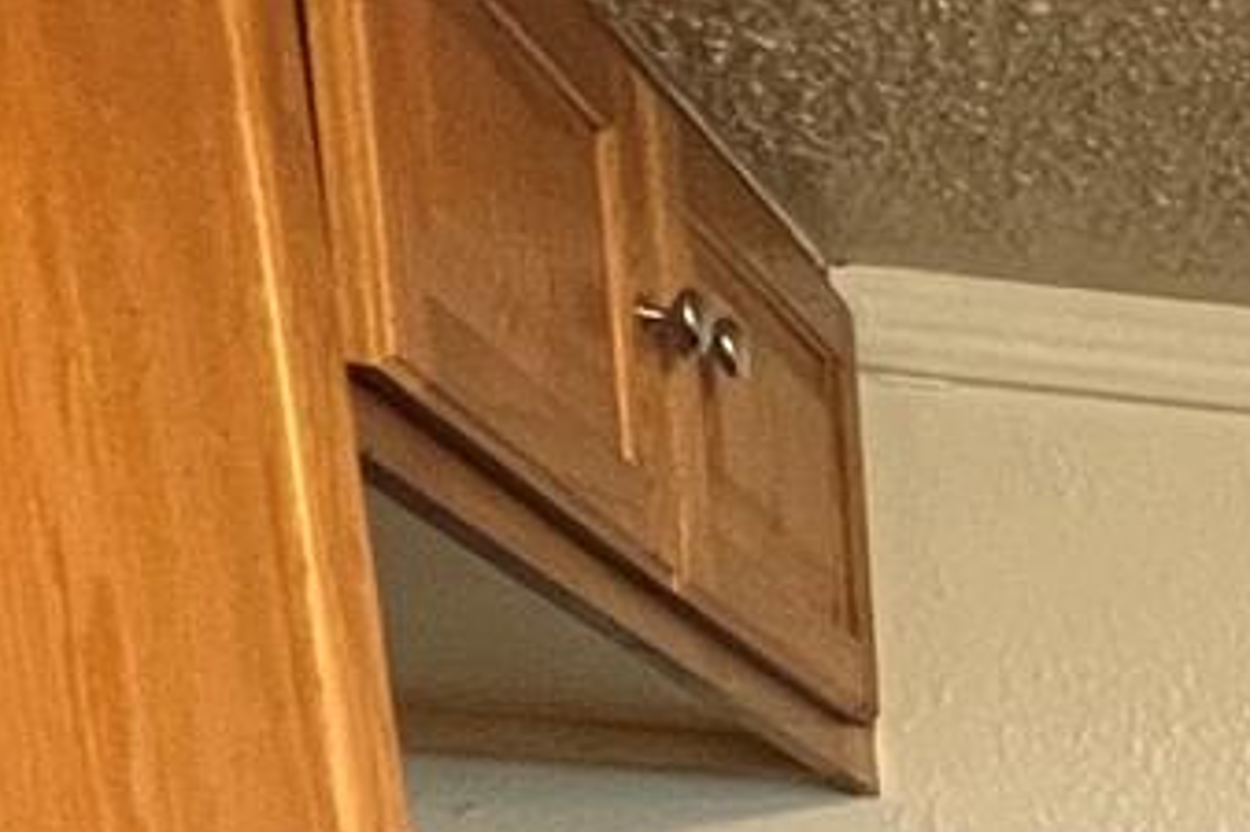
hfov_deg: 16.6
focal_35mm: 82
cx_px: 2685
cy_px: 2123
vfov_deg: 12.3
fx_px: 2846
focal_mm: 1.57
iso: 320
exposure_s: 1/60
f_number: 1.8
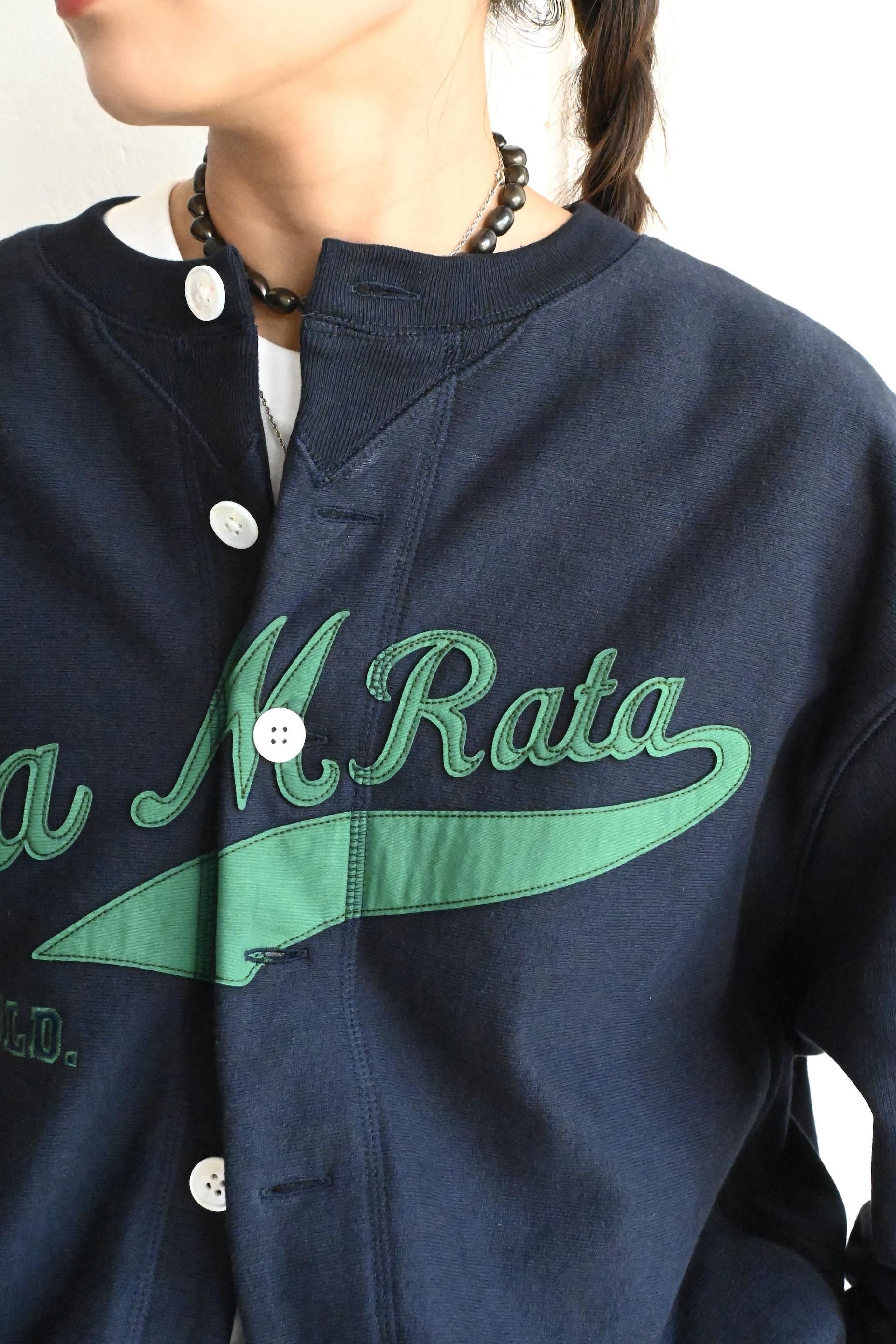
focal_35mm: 45
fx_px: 1680
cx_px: 448
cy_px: 672
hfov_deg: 29.9
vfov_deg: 43.6
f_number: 10
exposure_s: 1/400
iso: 12800
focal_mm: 30
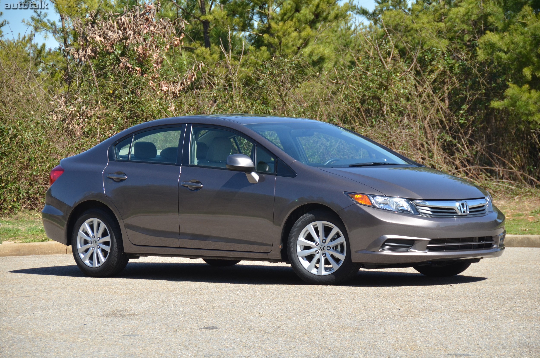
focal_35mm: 142
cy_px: 179
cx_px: 270
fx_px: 2133
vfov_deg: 9.6
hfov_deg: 14.4
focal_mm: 95
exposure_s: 1/1250
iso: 400
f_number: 5.3
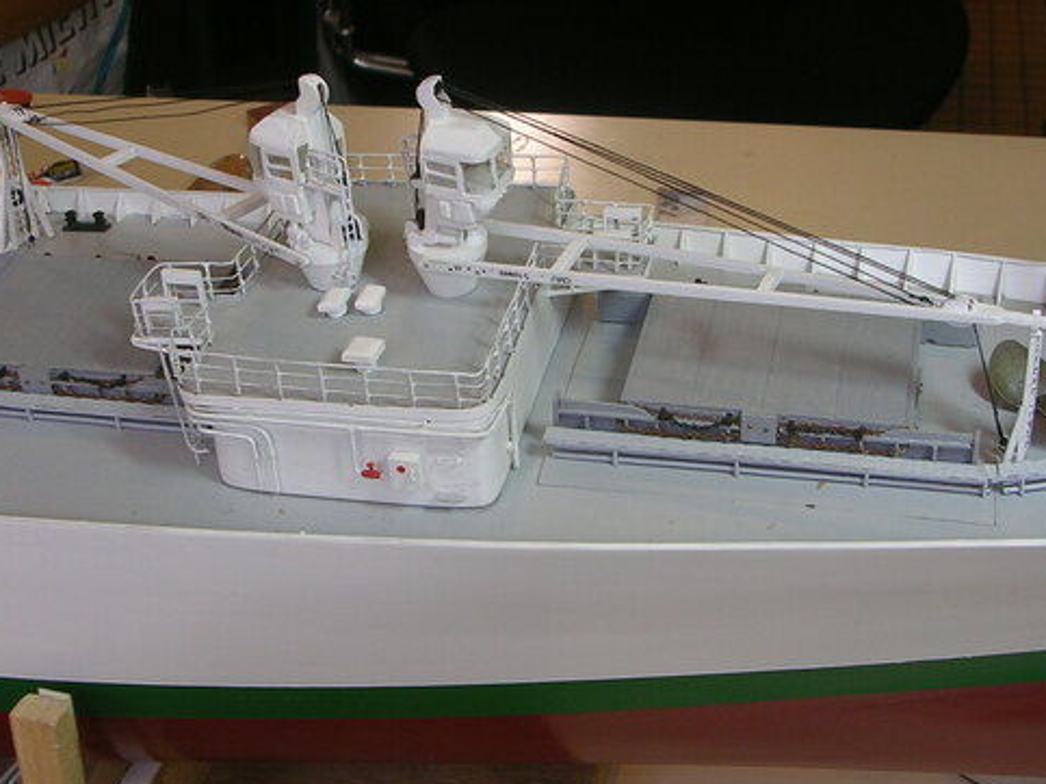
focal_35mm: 61
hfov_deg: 31.7
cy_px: 344
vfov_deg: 24.0
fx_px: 1843
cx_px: 541
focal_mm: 7.1
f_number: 3
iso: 50
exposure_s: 1/30
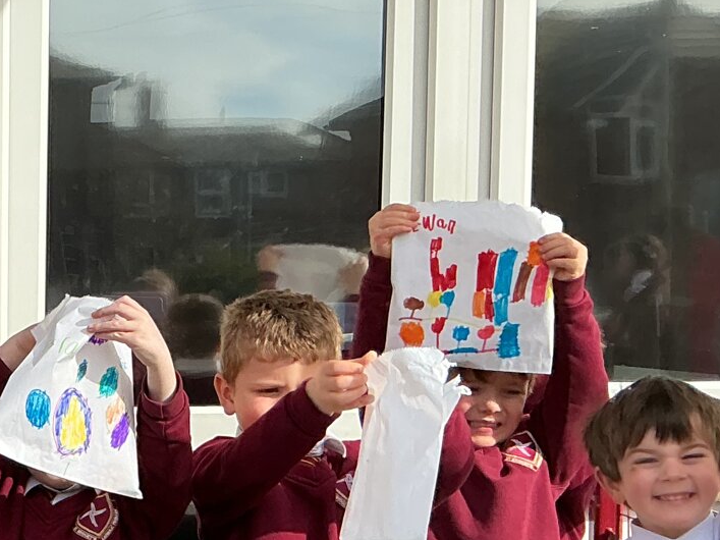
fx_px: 1747
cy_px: 510
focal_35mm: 84
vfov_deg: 17.3
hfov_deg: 20.4
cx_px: -317
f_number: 1.8
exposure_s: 1/1534
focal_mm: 3
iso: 25
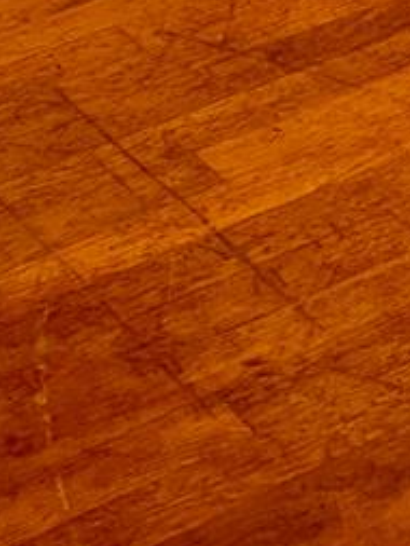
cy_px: -739
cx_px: 14
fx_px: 2241
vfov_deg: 11.6
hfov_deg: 10.4
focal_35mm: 142
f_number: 1.78
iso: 640
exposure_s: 1/60
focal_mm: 6.76
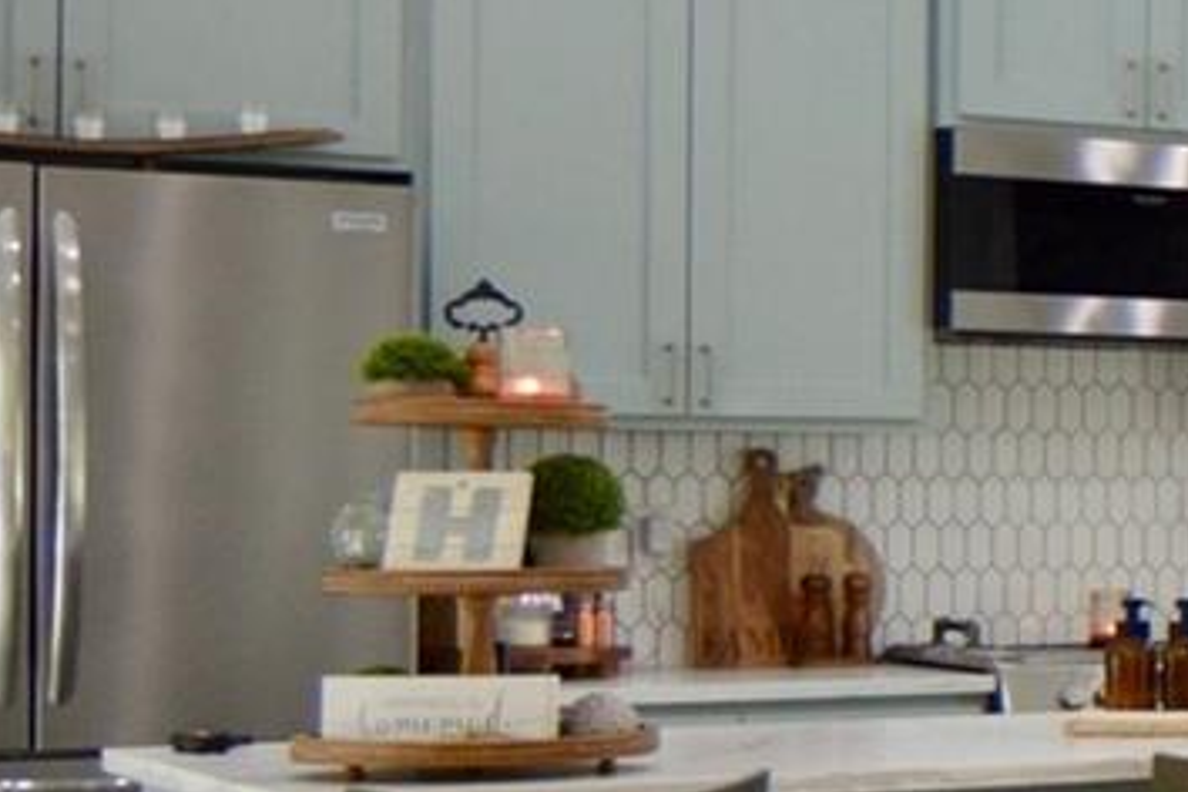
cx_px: 2926
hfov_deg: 13.6
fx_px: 3432
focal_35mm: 104
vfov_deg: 13.2
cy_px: 505
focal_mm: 12
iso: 400
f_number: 4.5
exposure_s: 1/80
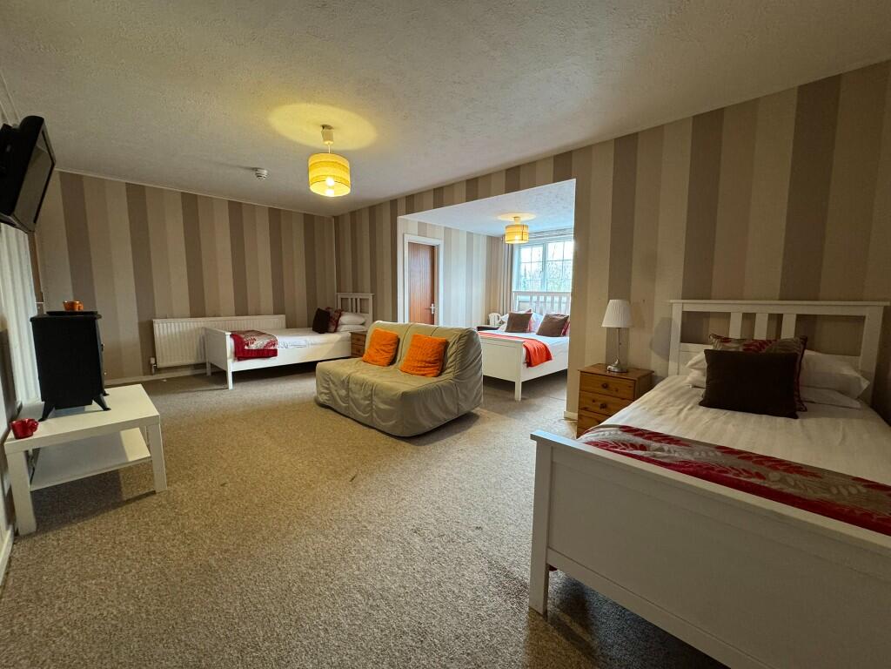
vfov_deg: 85.7
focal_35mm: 14
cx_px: 446
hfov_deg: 102.1
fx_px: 360
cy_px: 334
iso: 250
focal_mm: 2.22
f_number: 2.2
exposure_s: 1/50
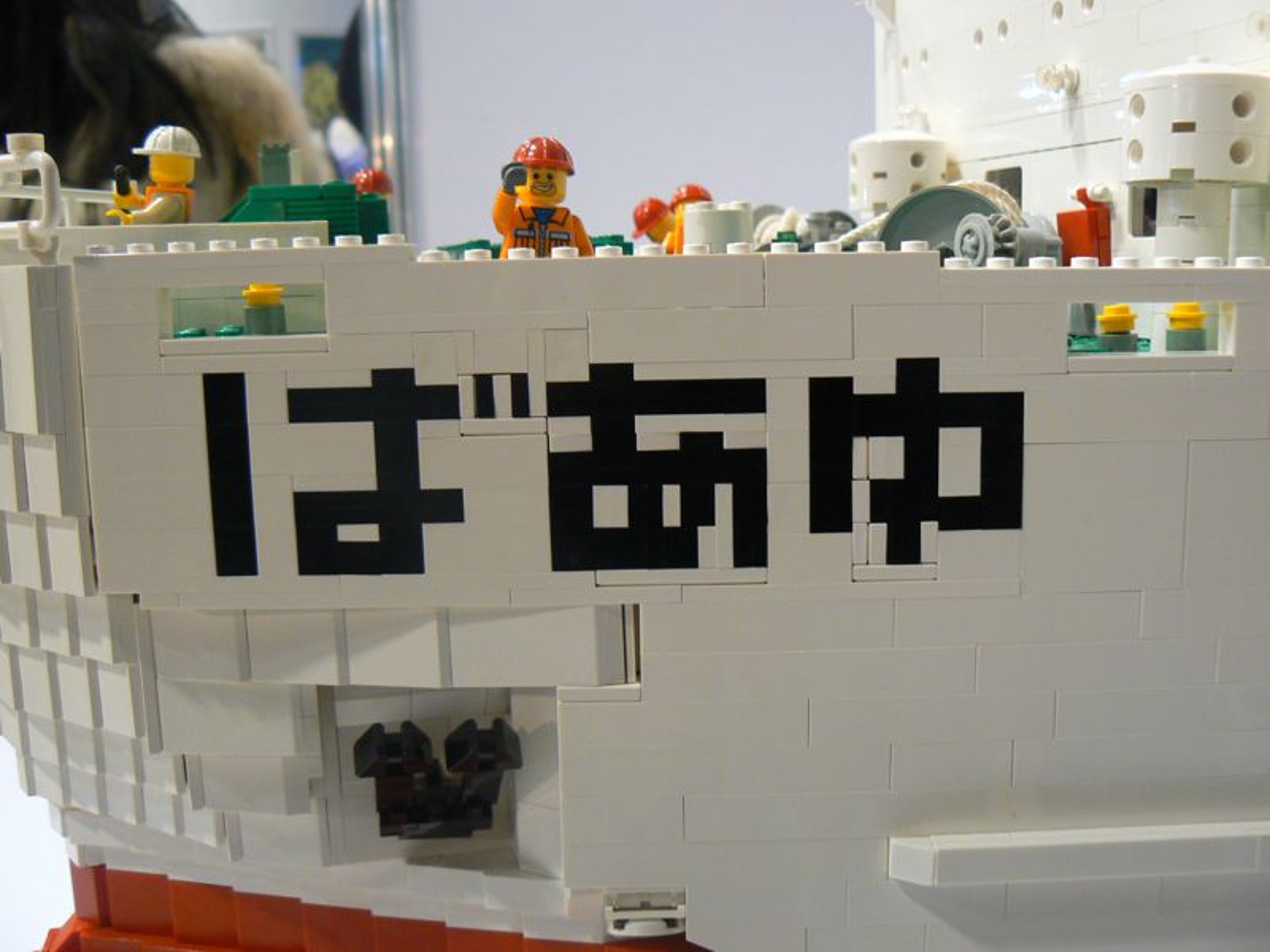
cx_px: 635
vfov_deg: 39.7
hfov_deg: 51.4
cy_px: 476
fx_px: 1321
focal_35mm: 36
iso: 160
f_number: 2.8
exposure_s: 1/30
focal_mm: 6
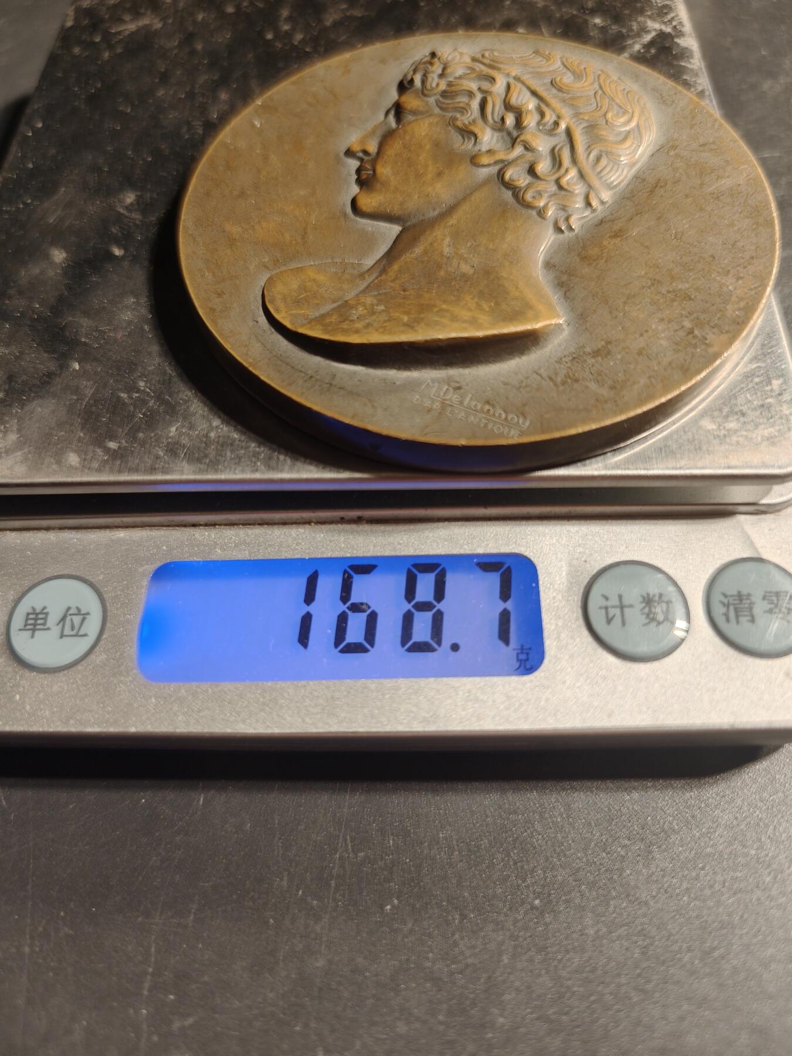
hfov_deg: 58.9
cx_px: 396
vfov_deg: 73.9
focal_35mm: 23
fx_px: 702
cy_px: 528
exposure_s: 1/100
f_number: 1.6
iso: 100
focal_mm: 6.06
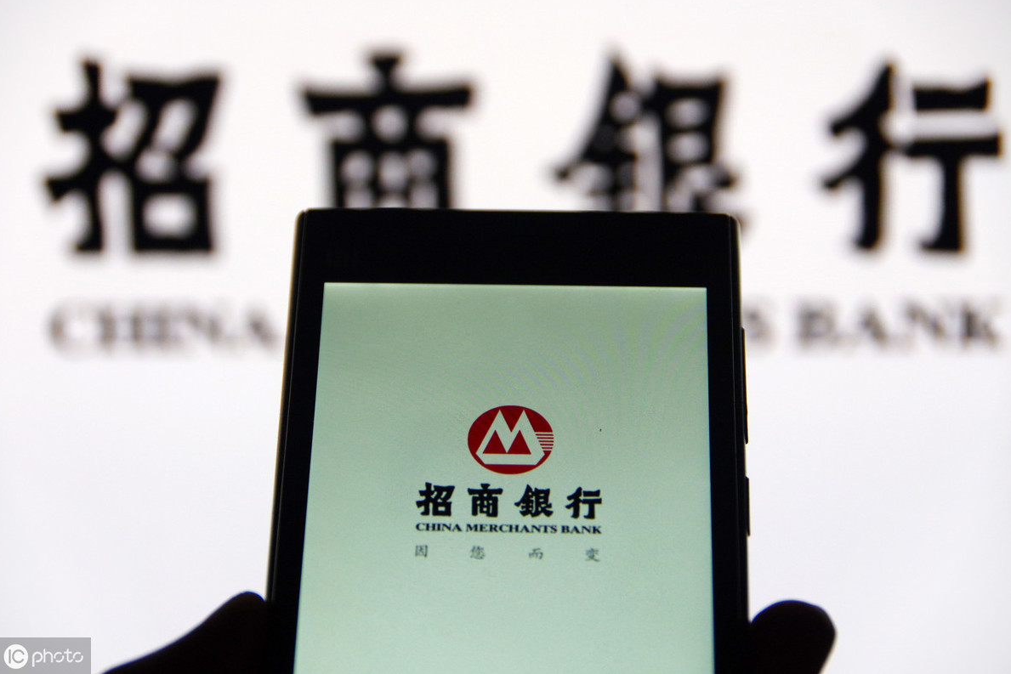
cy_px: 335
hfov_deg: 17.3
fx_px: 3314
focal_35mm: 118
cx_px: 505
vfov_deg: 11.6
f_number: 5.6
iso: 800
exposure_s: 1/160
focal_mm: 78
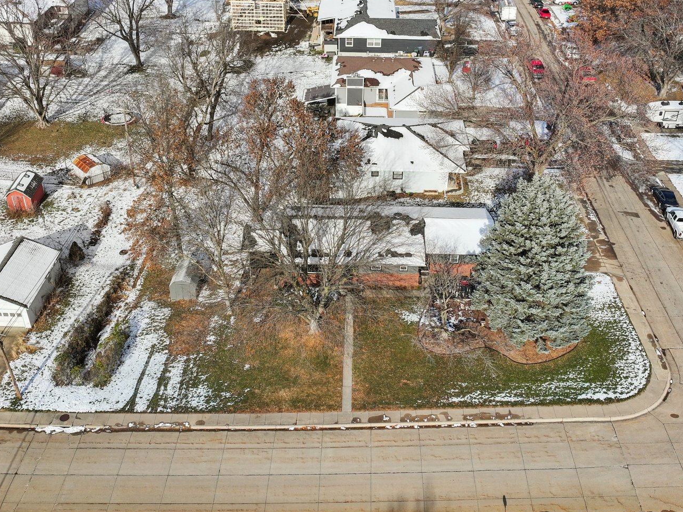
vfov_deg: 37.7
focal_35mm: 38
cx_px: 350
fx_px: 750
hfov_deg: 49.0
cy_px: 237
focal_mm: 12.29
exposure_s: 1/120
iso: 100
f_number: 2.8
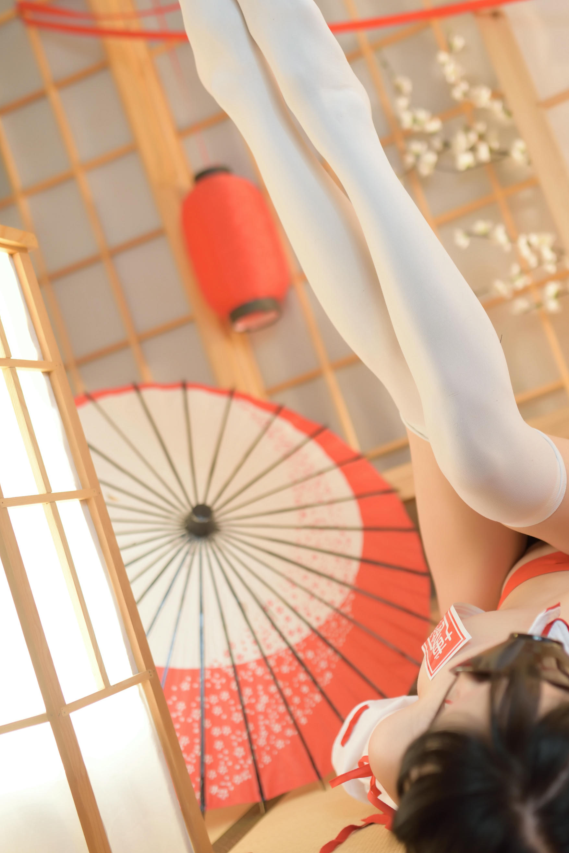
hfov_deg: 27.4
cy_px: 408
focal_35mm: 49
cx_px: 359
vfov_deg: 40.3
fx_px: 1161
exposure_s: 1/125
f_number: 2
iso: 200
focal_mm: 35
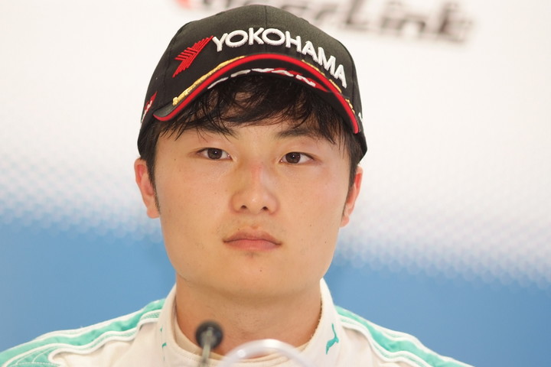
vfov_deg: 5.1
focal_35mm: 270
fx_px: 4132
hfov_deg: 7.6
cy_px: 184
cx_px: 276
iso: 800
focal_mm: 180
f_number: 2.8
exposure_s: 1/125
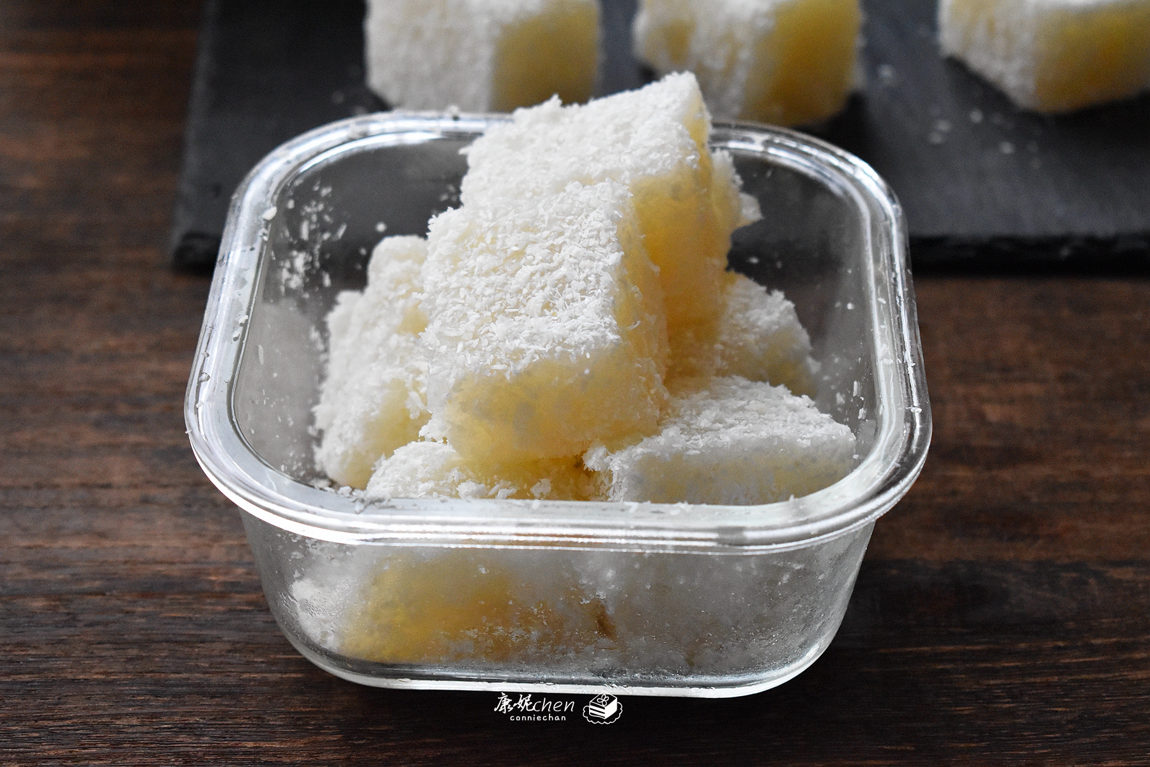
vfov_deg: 16.6
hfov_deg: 24.6
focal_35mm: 82
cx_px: 575
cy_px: 384
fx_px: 2635
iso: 4000
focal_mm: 55
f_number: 5.6
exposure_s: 1/100
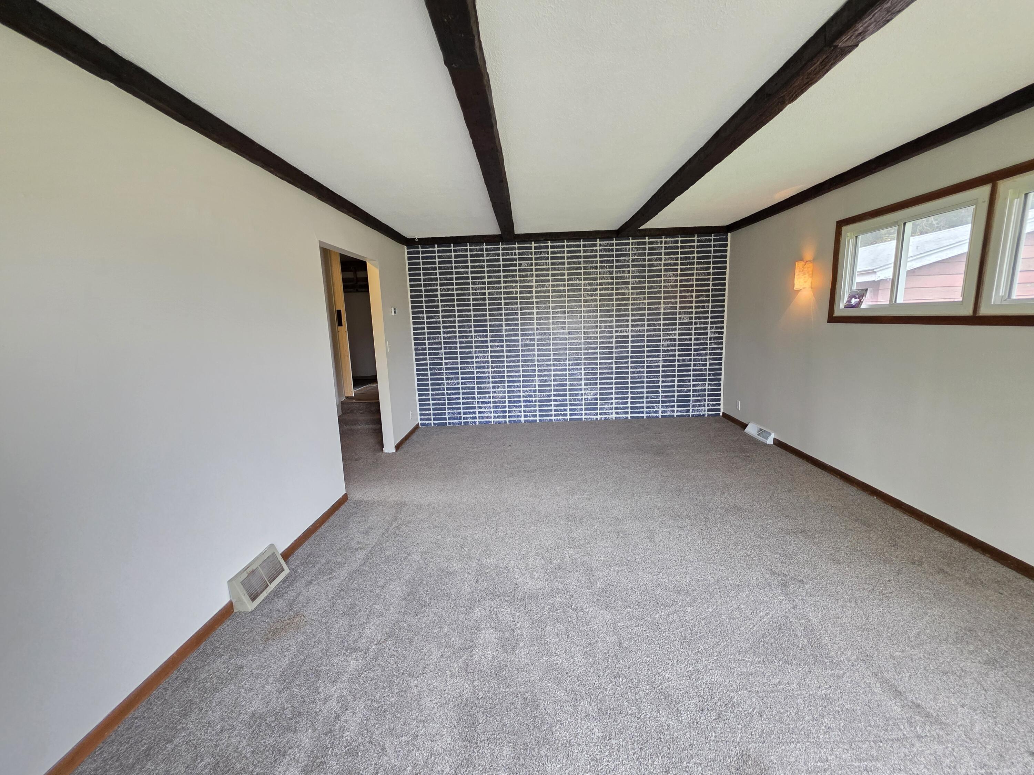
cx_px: 517
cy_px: 388
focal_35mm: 13
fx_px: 388
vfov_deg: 89.9
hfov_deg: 106.2
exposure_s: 1/60
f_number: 1.9
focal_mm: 2.2
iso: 320
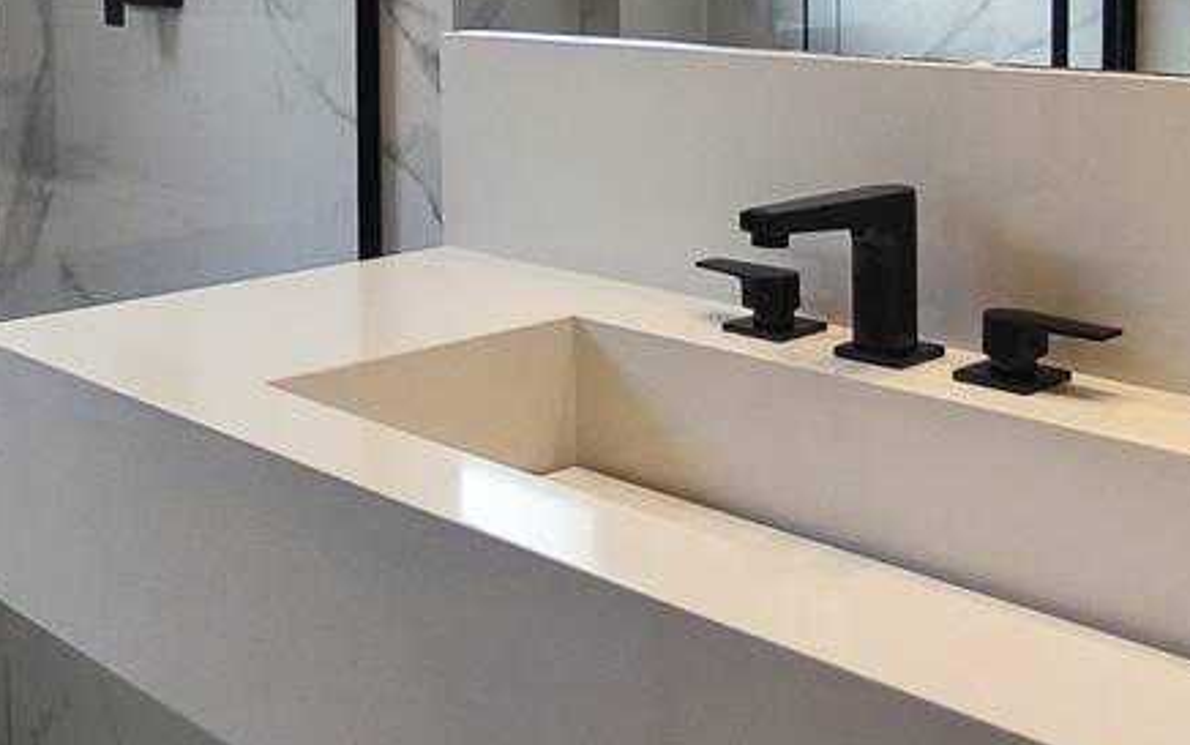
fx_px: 1817
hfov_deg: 35.8
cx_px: 379
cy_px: -27
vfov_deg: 22.2
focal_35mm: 56
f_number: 2.2
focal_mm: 1.65
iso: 64
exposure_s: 1/60
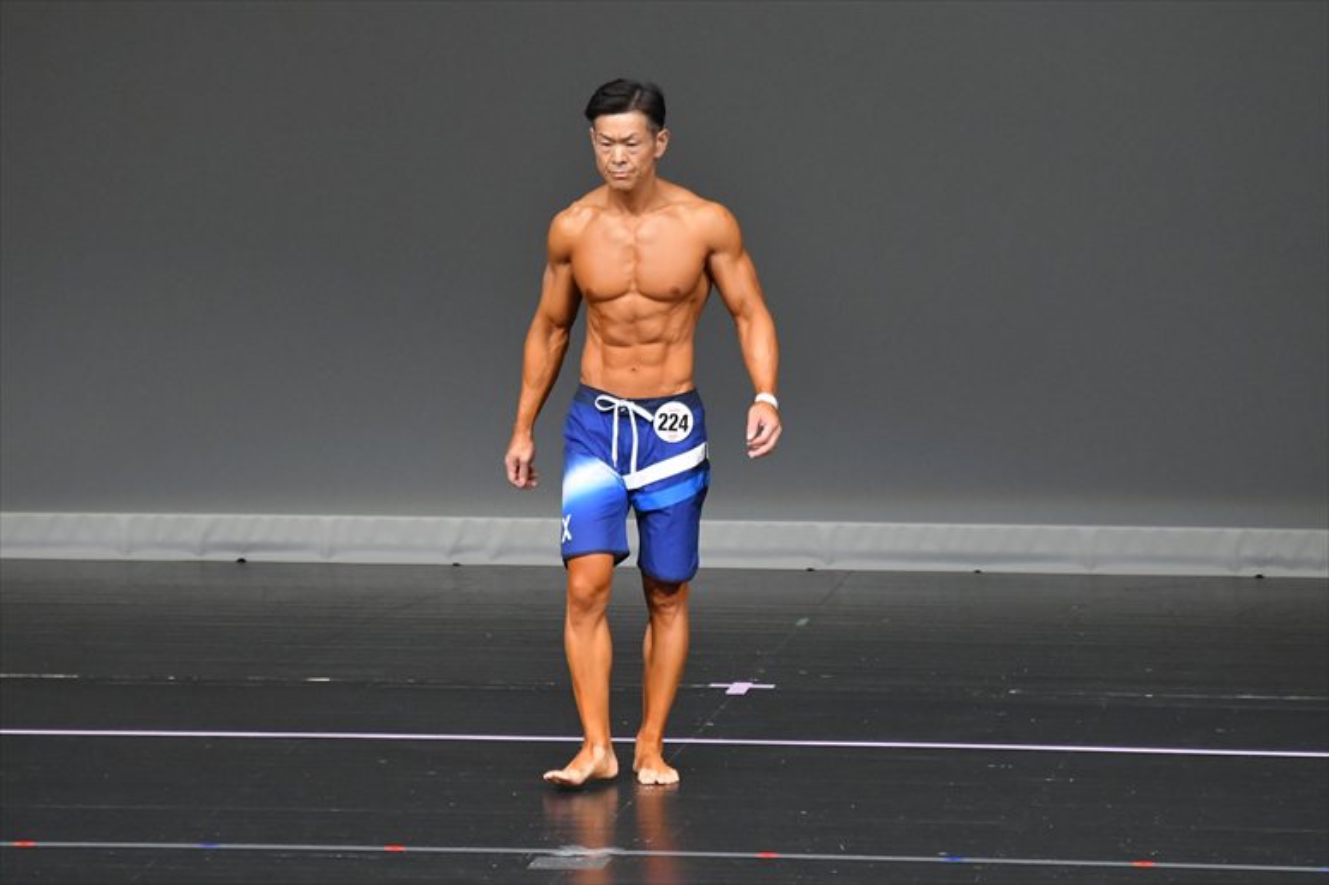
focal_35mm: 345
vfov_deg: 4.0
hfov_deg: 6.0
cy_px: 442
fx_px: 12730
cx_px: 664
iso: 5000
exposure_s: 1/400
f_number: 5.6
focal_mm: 230
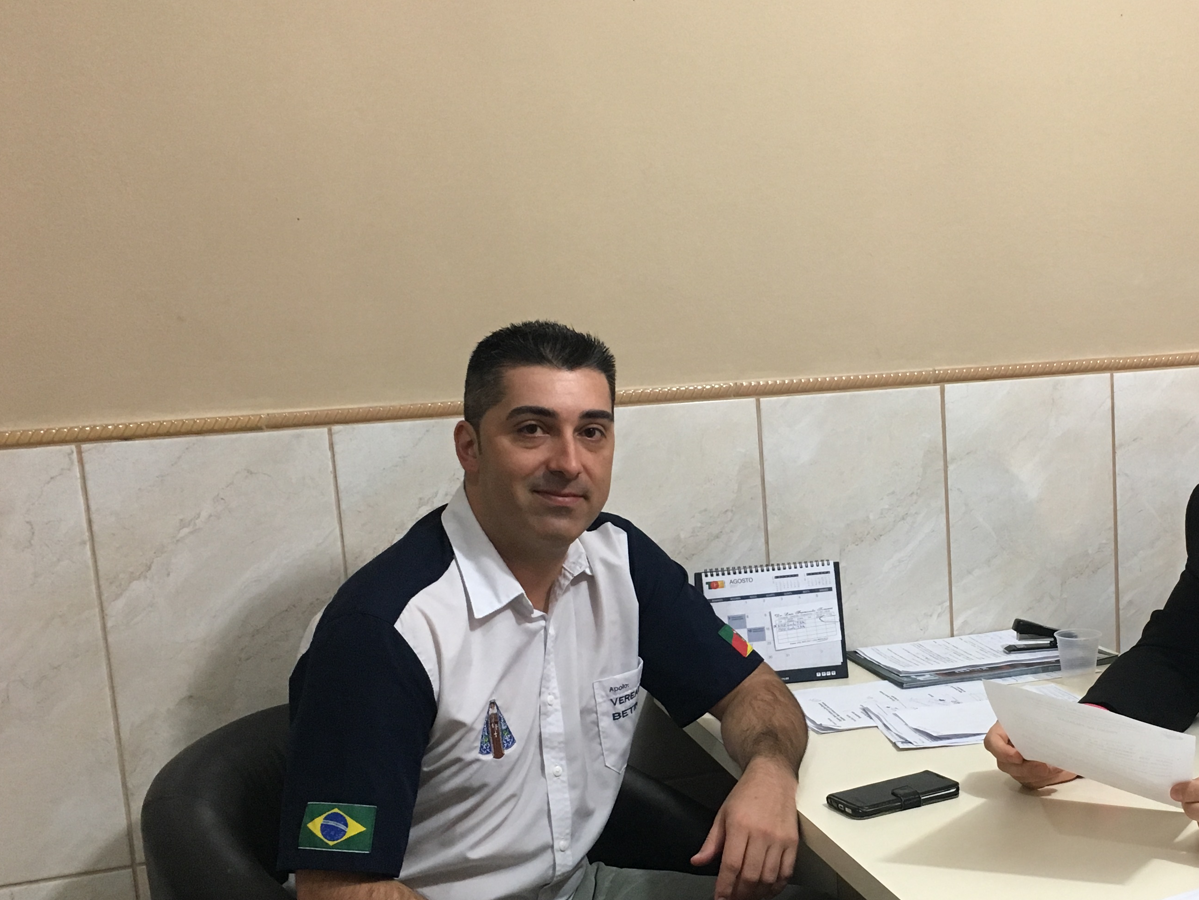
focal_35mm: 45
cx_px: 875
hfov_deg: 41.0
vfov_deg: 32.0
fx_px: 1559
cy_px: 580
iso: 125
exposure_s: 1/30
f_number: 2.2
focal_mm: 4.15
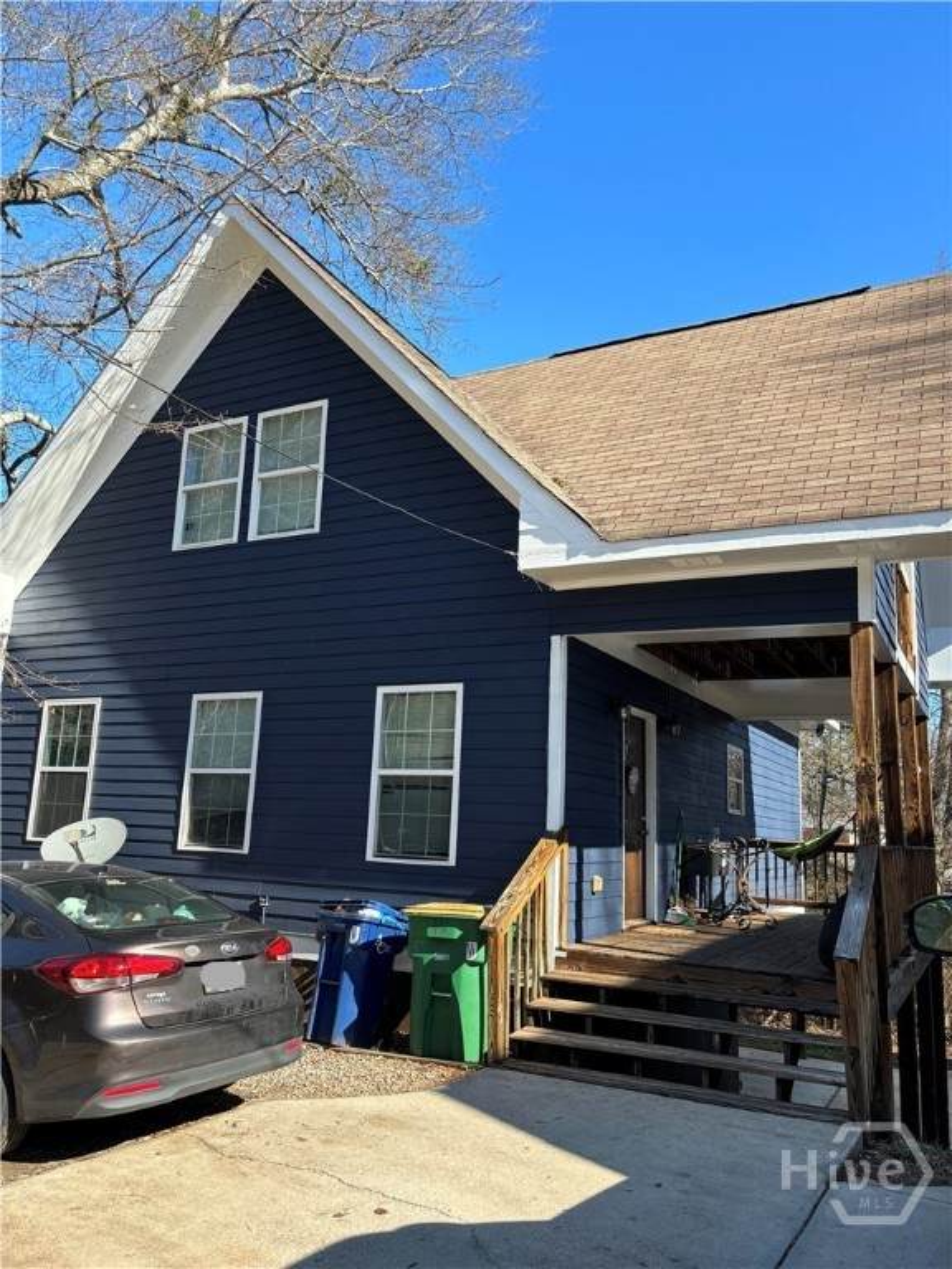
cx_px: 476
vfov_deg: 67.3
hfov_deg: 53.1
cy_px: 634
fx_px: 953
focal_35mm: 26
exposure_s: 1/1016
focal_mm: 5.96
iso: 50
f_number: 1.6
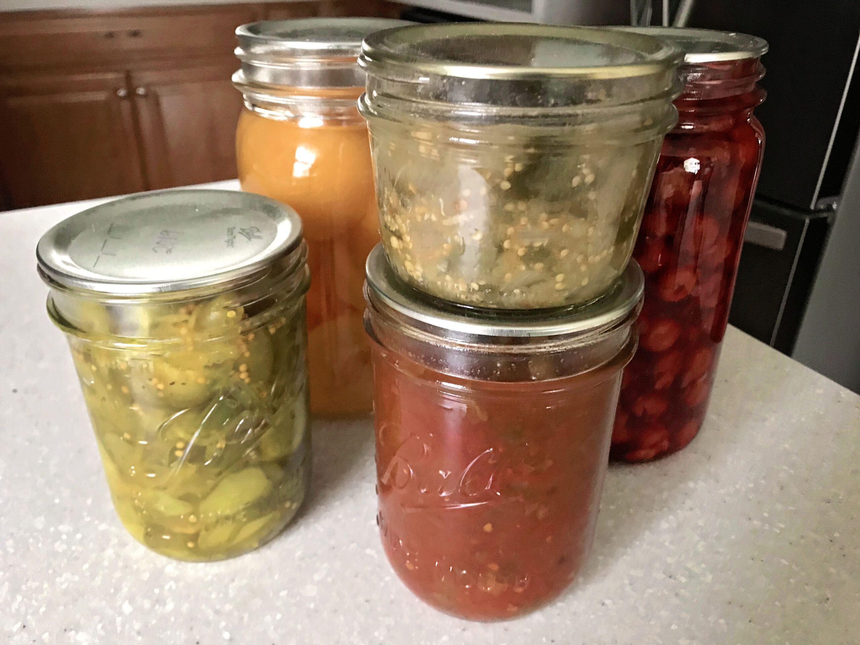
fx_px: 696
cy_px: 322
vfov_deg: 49.7
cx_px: 430
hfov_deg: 63.4
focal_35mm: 28
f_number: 1.8
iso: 100
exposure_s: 1/9
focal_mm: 3.99
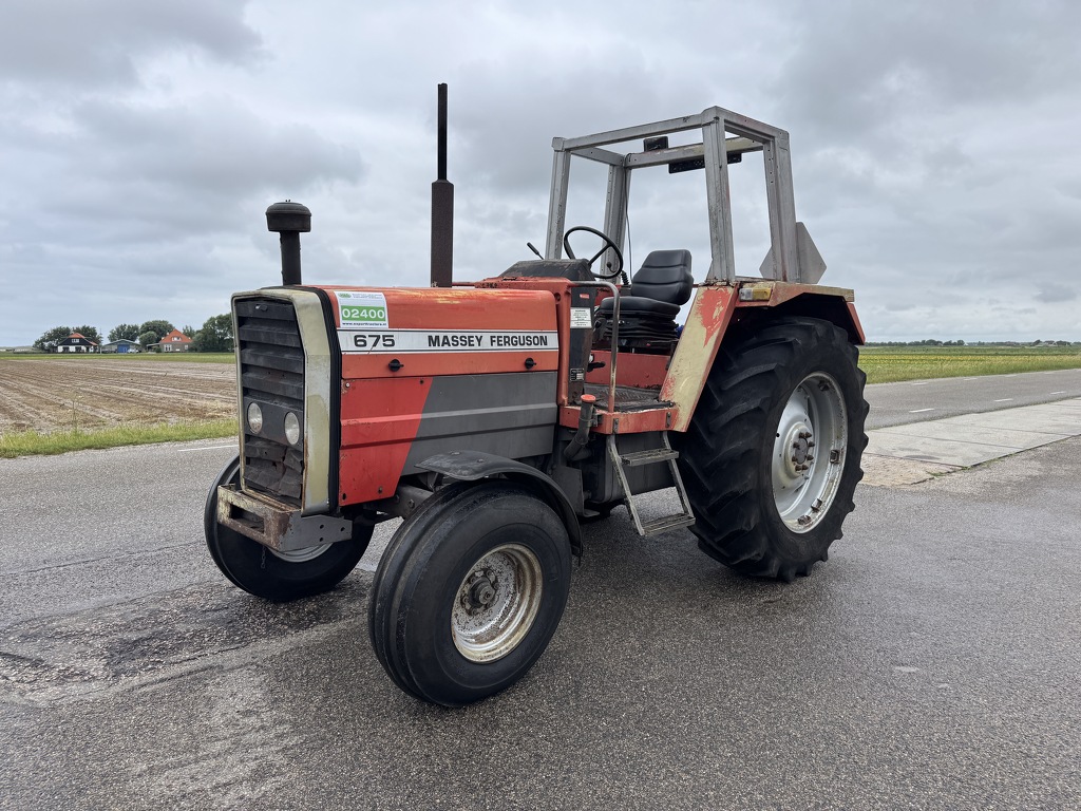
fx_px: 749
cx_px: 540
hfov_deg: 71.6
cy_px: 406
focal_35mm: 24
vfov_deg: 56.8
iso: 80
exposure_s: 1/1869
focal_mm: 6.76
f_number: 1.78
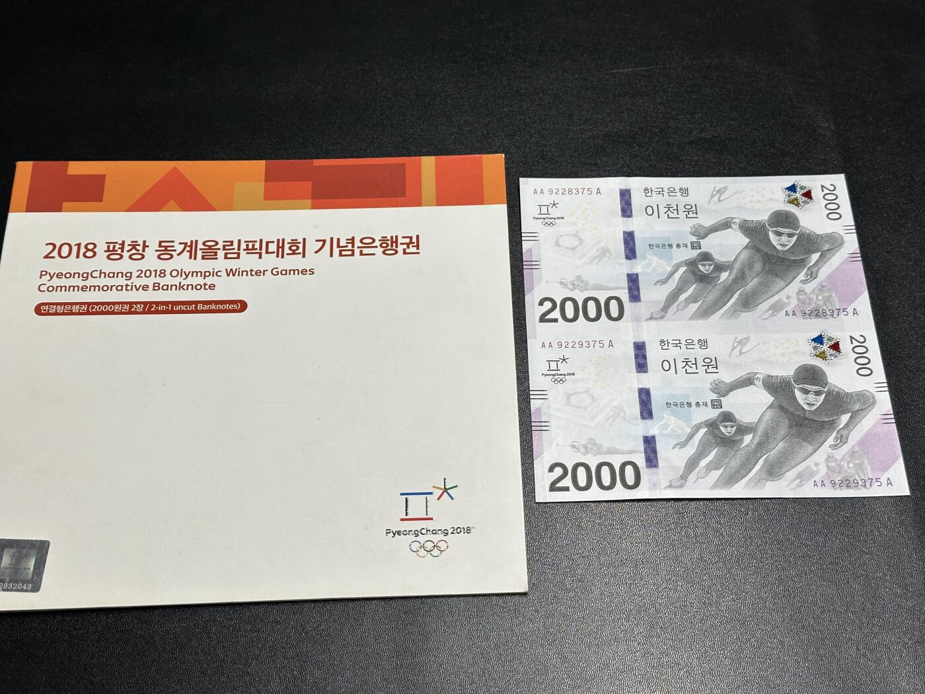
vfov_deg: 30.3
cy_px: 347
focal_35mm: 48
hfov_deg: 39.7
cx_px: 462
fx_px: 1283
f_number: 1.78
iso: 80
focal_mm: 6.86
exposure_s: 1/50
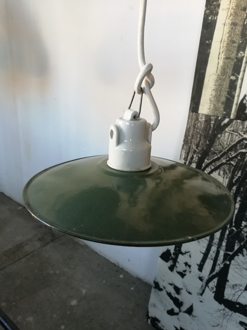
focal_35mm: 27
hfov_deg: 51.4
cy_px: 165
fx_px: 257
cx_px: 124
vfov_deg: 65.3
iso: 160
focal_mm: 4.5
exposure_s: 1/50
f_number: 2.2
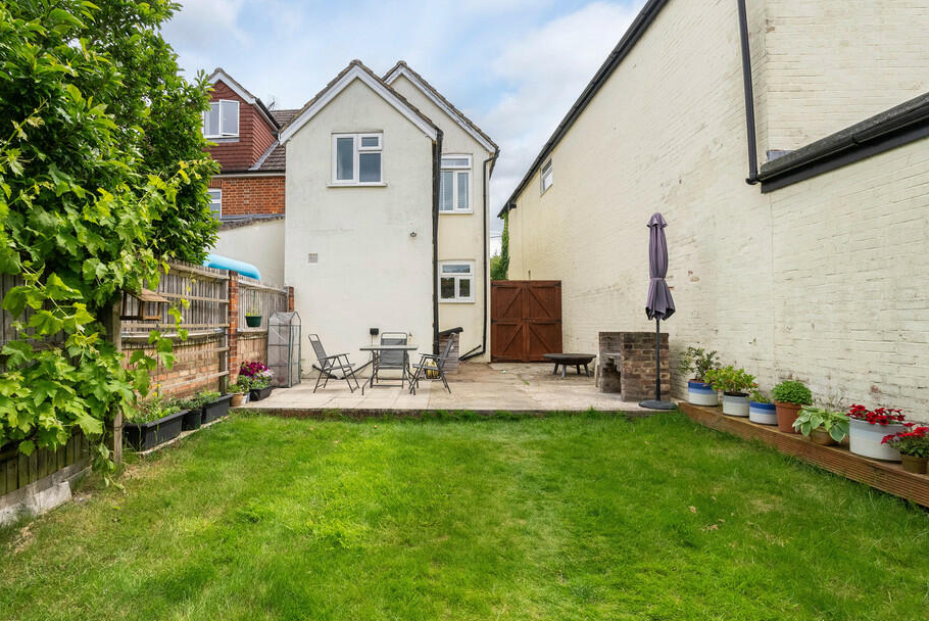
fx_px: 479
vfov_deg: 65.8
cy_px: 307
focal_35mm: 19
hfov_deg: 87.9
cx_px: 415
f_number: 7.1
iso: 1250
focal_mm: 16.5
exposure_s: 1/1600
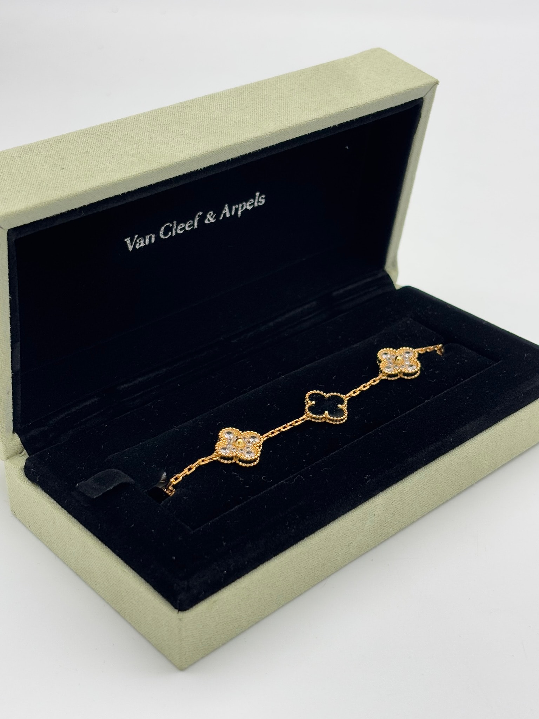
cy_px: 360
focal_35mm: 52
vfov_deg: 36.8
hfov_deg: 28.0
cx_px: 270
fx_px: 1080
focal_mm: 5.96
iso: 32
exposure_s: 1/187
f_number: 1.6
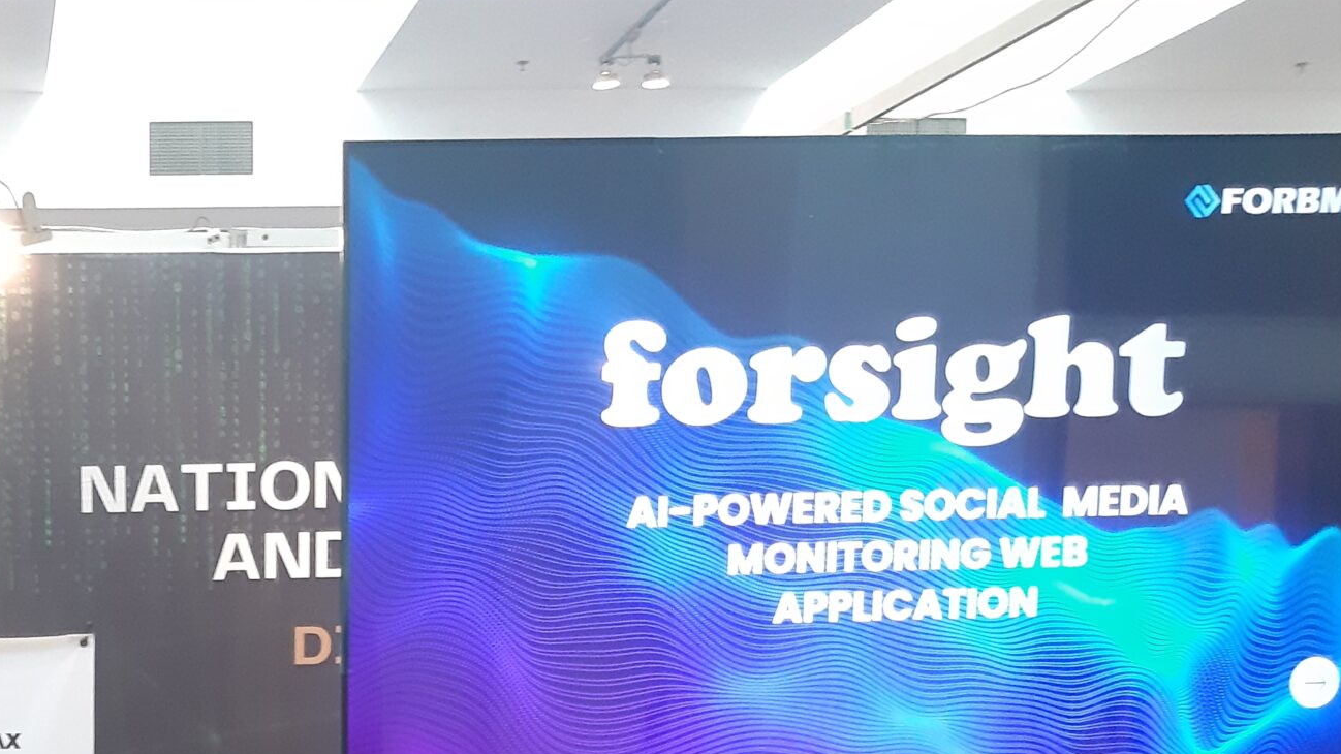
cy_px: 966
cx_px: 57
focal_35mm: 58
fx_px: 2062
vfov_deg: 19.2
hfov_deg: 33.5
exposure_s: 1/33
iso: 320
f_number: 1.7
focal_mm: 3.93
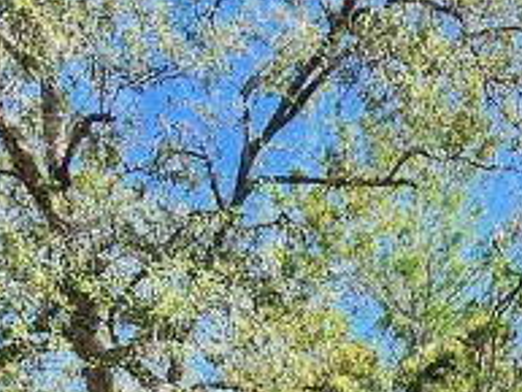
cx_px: 270
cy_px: 784
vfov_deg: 16.4
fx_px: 1041
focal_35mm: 69
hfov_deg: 28.1
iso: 50
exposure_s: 1/509
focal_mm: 2.2
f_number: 2.2
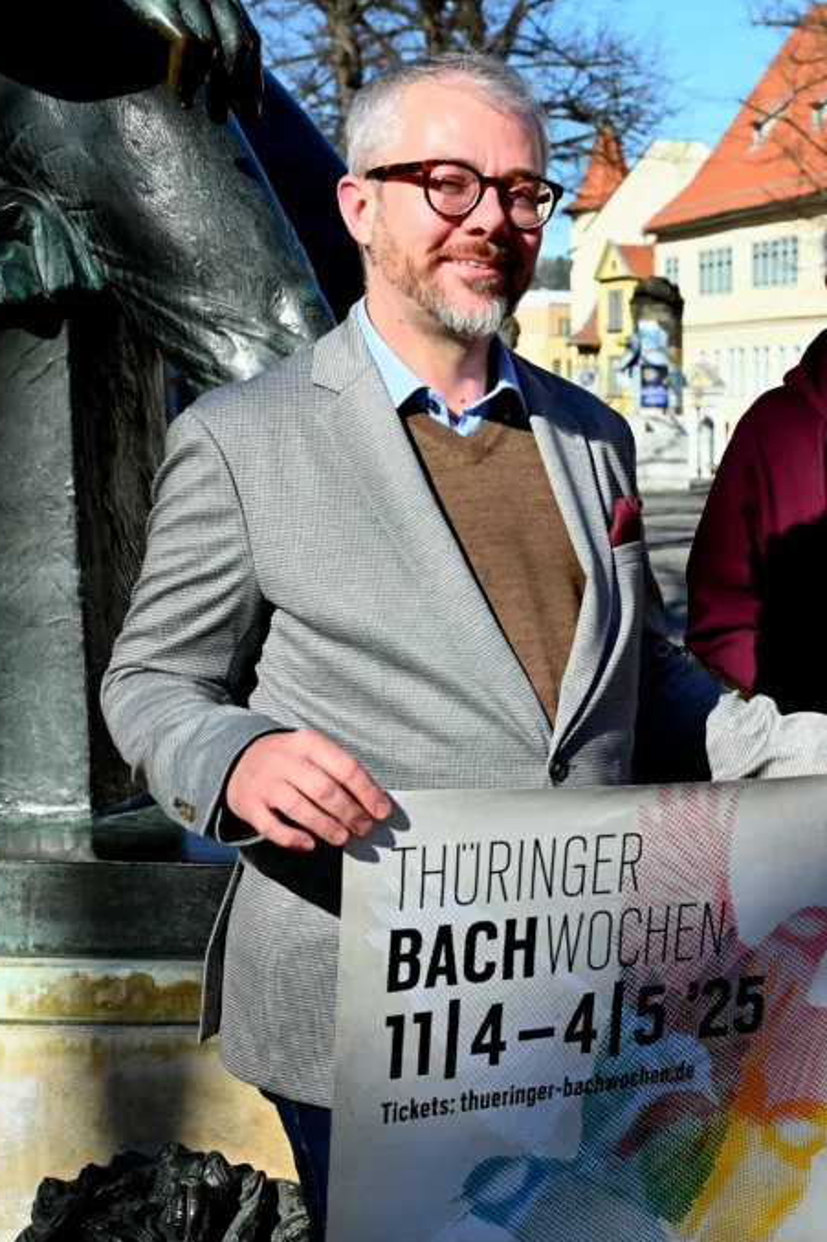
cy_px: 621
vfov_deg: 29.7
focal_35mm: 68
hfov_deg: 19.4
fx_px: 2344
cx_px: 856
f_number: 6.3
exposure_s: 1/323
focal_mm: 45
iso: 100
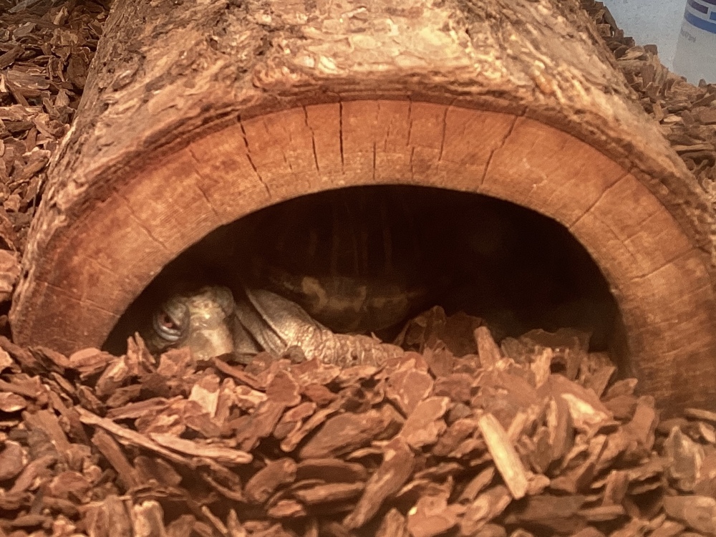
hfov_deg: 58.4
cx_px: 358
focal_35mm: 31
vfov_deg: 45.4
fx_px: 641
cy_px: 268
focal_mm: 3.3
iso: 100
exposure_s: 1/60
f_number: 2.4
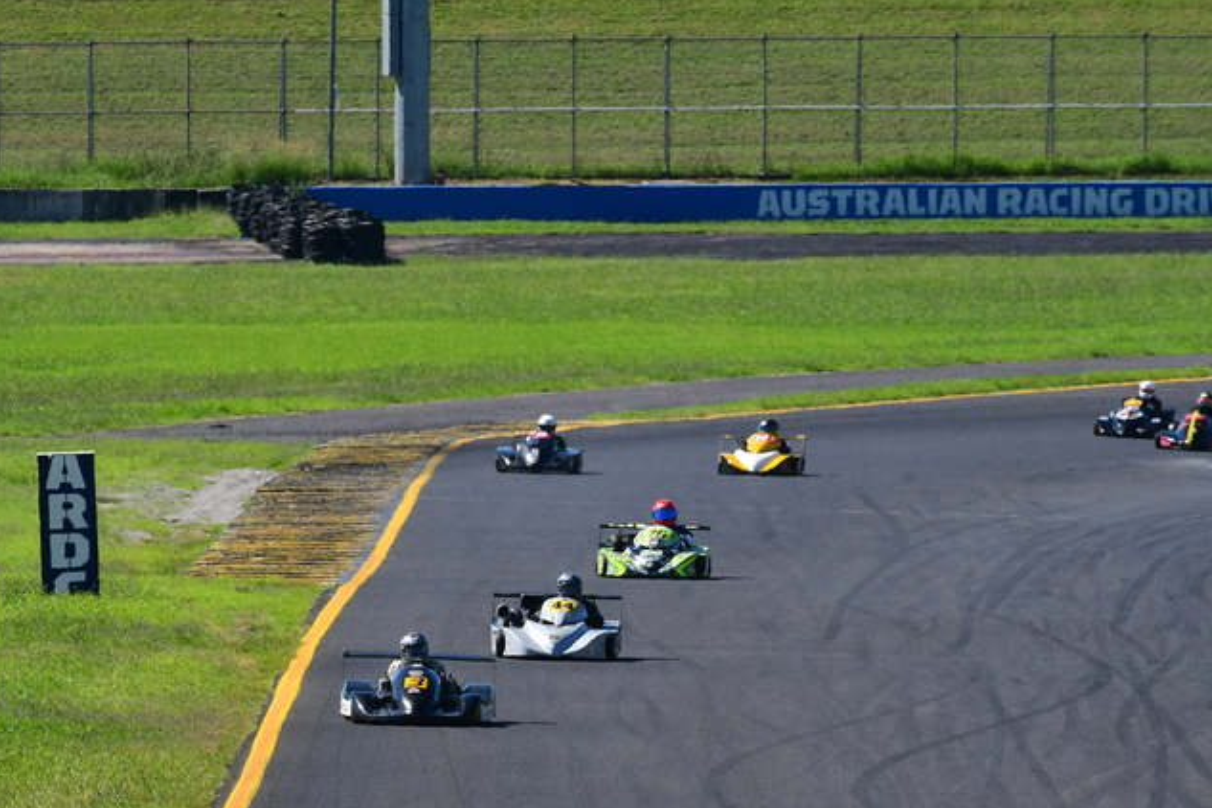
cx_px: 511
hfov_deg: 2.6
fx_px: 26797
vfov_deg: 1.7
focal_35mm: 796
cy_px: 506
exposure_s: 1/640
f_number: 13
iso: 500
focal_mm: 420
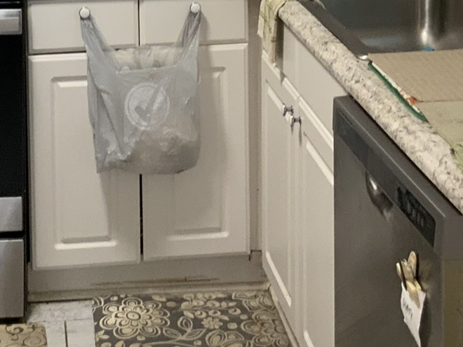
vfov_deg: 15.4
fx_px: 1204
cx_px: 154
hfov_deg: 21.7
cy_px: -133
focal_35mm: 90
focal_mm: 3
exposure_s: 1/60
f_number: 1.8
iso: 125
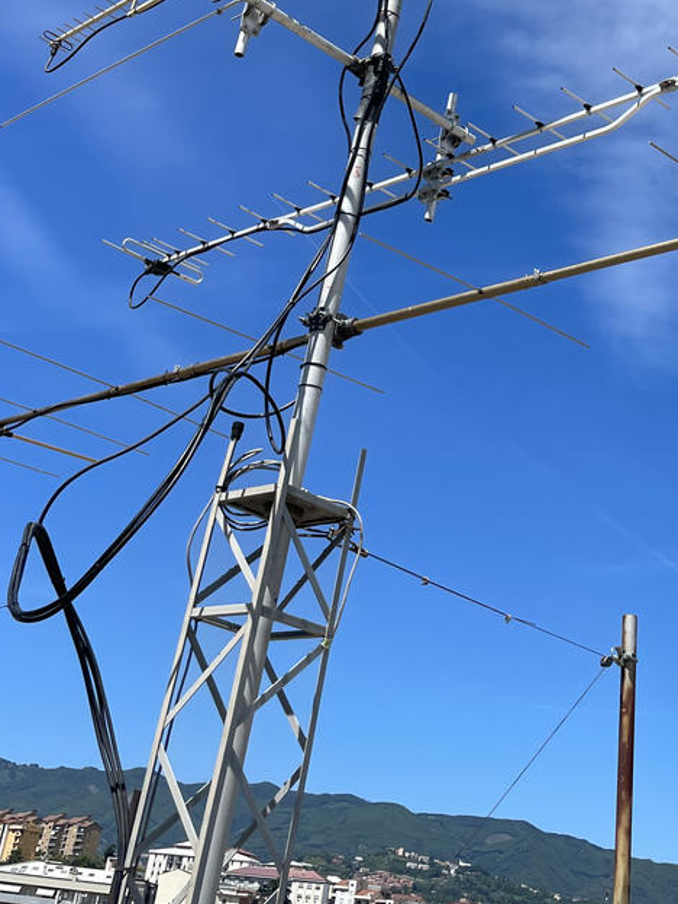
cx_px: 535
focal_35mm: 50
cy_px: 64
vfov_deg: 35.6
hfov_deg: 28.5
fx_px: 1306
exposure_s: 1/3861
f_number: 1.6
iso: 32
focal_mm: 4.2
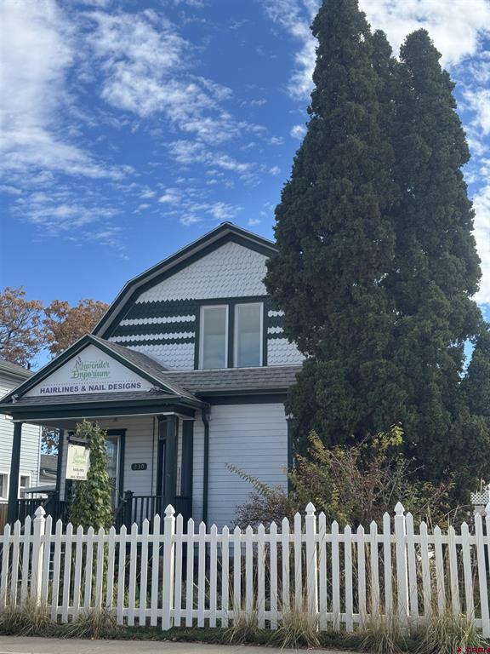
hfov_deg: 30.3
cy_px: 327
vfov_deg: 39.7
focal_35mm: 48
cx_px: 245
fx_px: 906
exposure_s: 1/2513
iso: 64
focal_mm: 6.76
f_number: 1.78
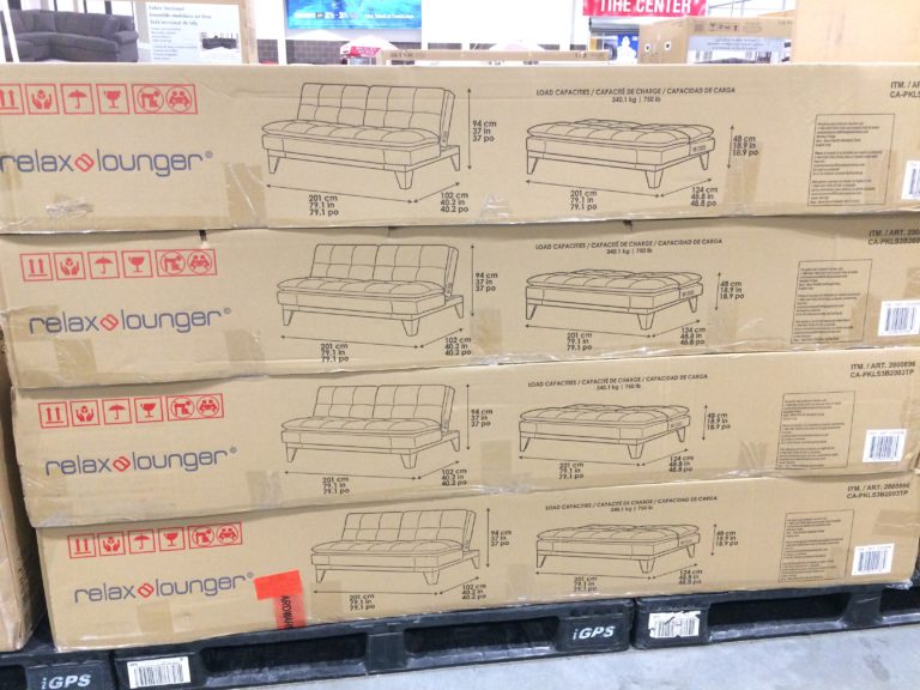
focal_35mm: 29
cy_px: 345
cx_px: 460
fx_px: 771
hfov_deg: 61.7
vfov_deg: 48.2
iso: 200
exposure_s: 1/30
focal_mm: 4.15
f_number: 2.2
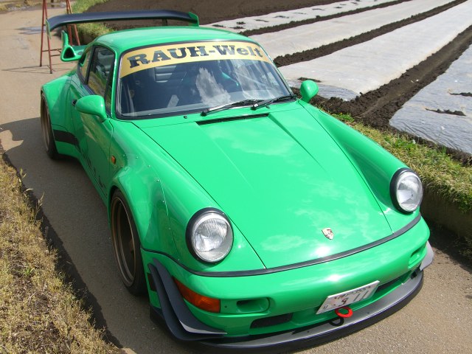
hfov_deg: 49.0
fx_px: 518
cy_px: 177
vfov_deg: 37.7
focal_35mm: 38
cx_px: 236
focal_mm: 6.2
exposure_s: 1/500
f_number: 4.3
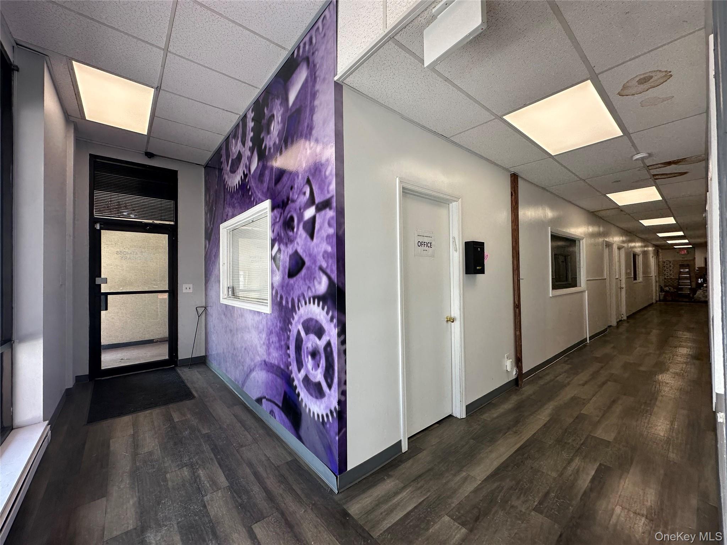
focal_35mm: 14
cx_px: 364
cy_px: 272
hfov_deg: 102.1
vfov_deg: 85.7
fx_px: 294
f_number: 2.2
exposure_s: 1/120
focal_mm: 2.22
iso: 40
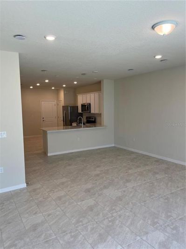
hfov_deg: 53.1
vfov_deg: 67.3
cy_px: 124
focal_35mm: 26
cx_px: 93
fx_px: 186
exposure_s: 1/146
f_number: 1.6
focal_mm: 5.1
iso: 50
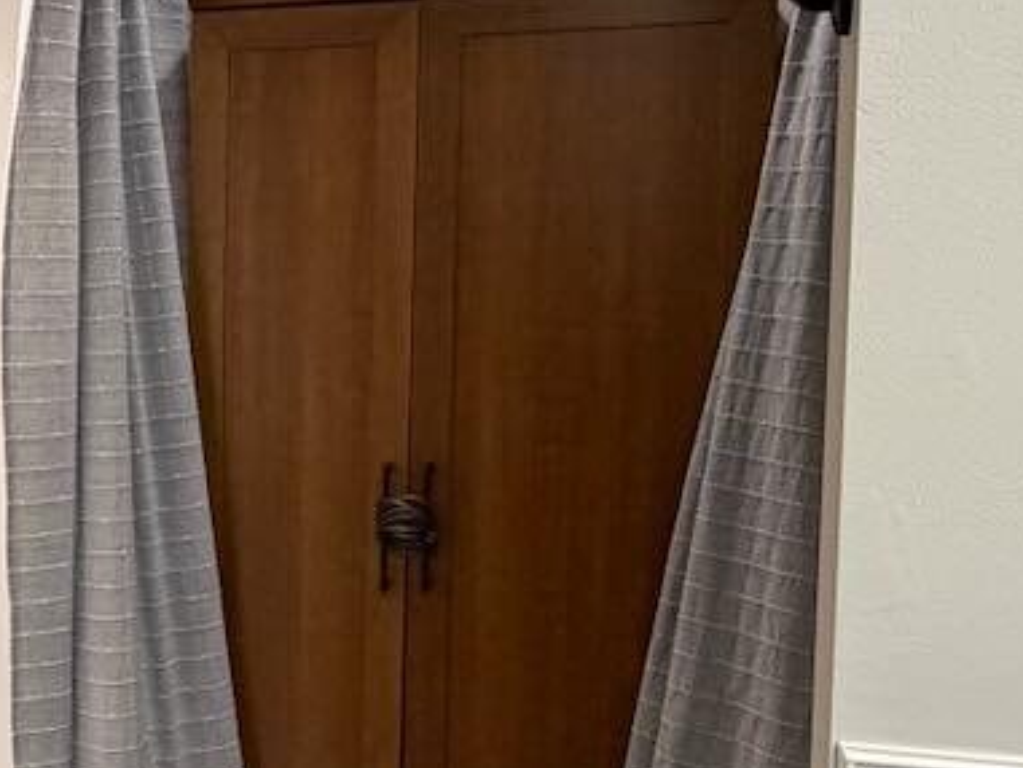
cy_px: 419
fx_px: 1389
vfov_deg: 30.9
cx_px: 201
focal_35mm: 47
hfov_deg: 38.8
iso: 400
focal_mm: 2.22
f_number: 2.2
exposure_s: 1/60
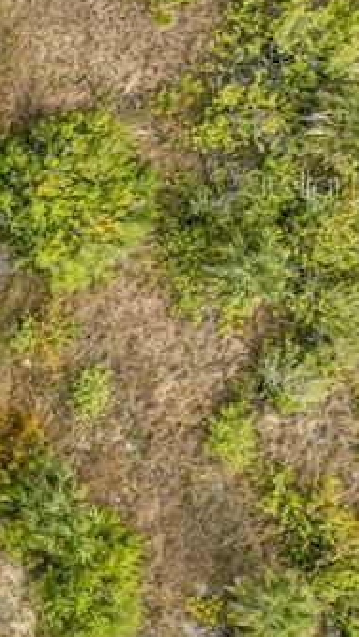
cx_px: -552
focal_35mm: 80
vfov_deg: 26.3
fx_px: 1353
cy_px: 183
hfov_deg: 11.8
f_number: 4
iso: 100
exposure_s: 1/25
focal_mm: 12.29
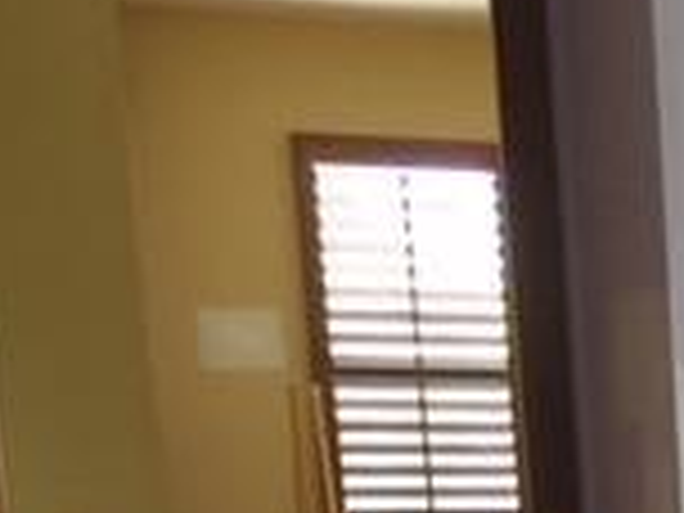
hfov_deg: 13.5
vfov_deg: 11.3
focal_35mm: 122
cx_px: 1422
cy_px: 936
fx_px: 2411
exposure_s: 1/30
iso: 50
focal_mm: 4.15
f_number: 2.2
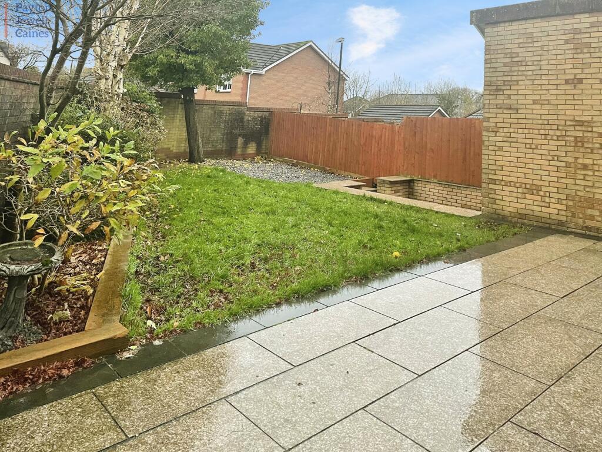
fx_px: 452
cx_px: 301
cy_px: 226
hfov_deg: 67.3
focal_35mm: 26
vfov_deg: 53.1
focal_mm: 4.2
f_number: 1.6
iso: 250
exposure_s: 1/60
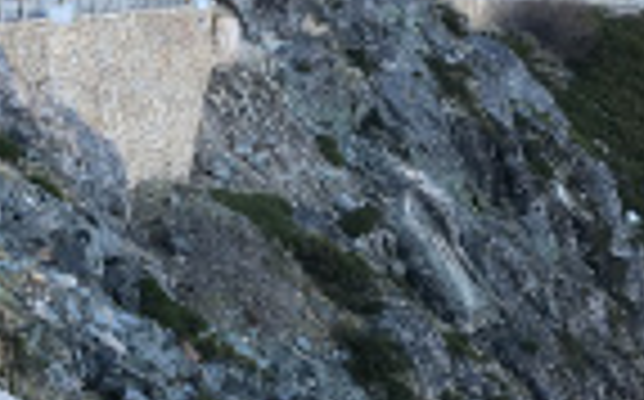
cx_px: 140
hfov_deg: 24.6
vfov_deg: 15.4
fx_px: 1455
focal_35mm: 83
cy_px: 0
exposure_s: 1/199
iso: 20
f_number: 1.8
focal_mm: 3.99
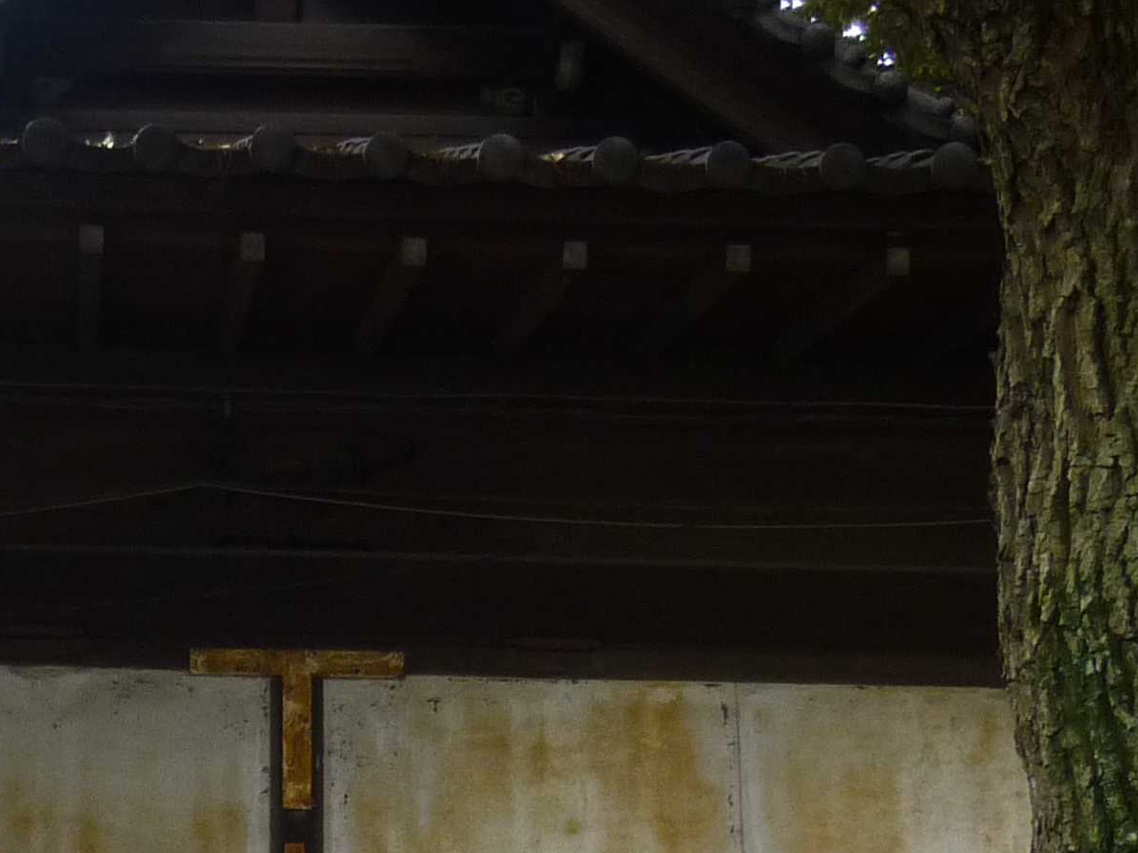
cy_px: 1214
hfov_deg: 21.0
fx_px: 2991
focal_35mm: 91
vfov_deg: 15.2
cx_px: 98
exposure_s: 1/60
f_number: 3.1
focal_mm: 4.5
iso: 160
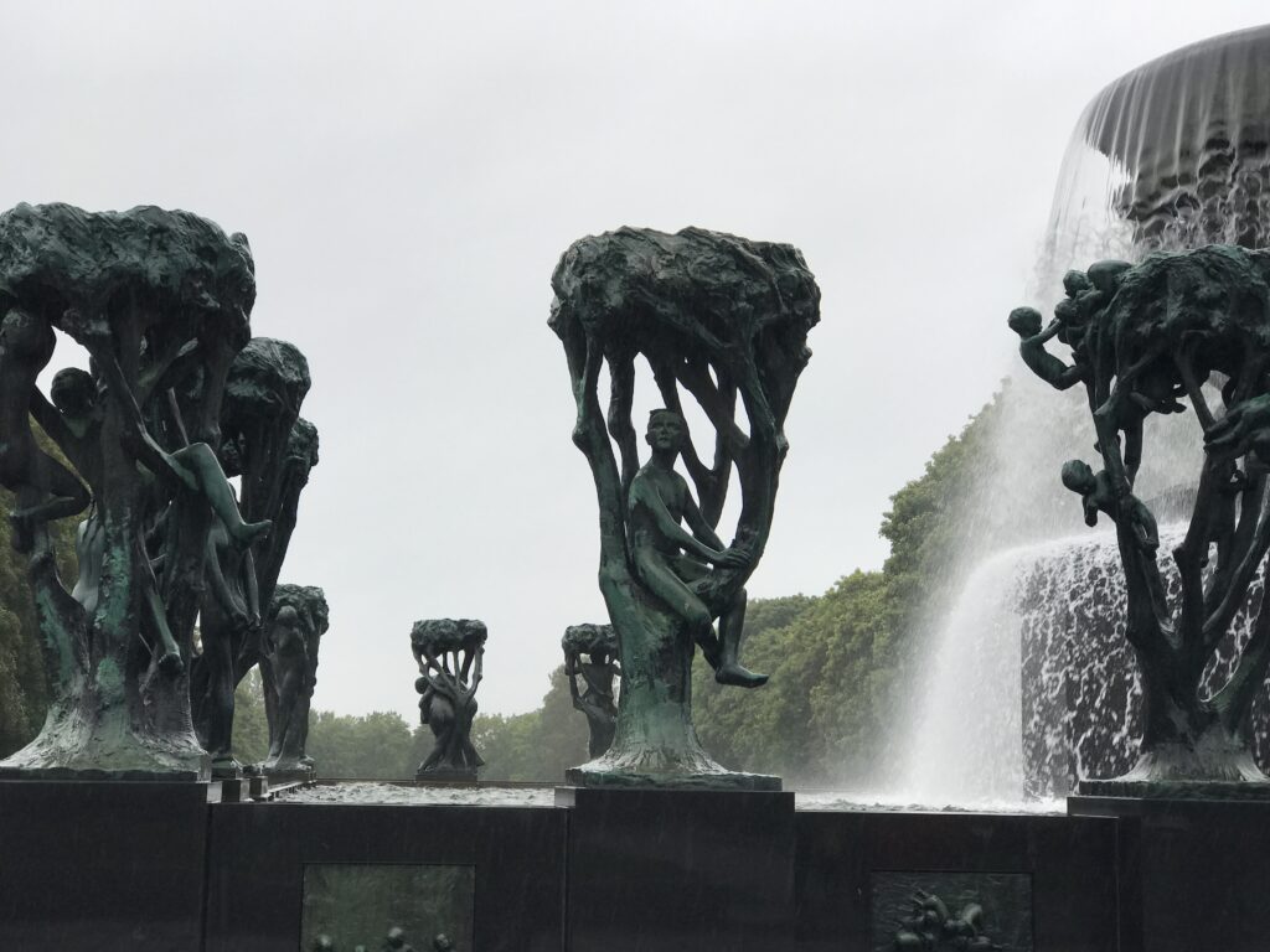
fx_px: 2091
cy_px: 476
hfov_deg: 33.8
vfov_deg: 25.7
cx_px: 635
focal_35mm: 57
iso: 20
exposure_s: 1/148
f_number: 2.8
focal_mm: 6.6
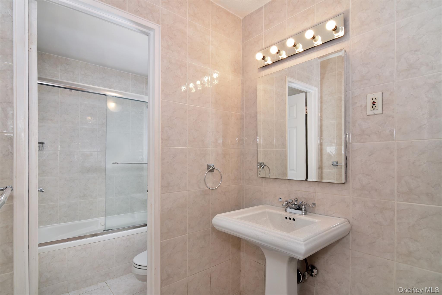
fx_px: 203
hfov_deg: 95.0
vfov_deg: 72.0
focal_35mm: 16
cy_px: 148
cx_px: 221
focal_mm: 11
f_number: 8
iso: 640
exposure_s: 1/80
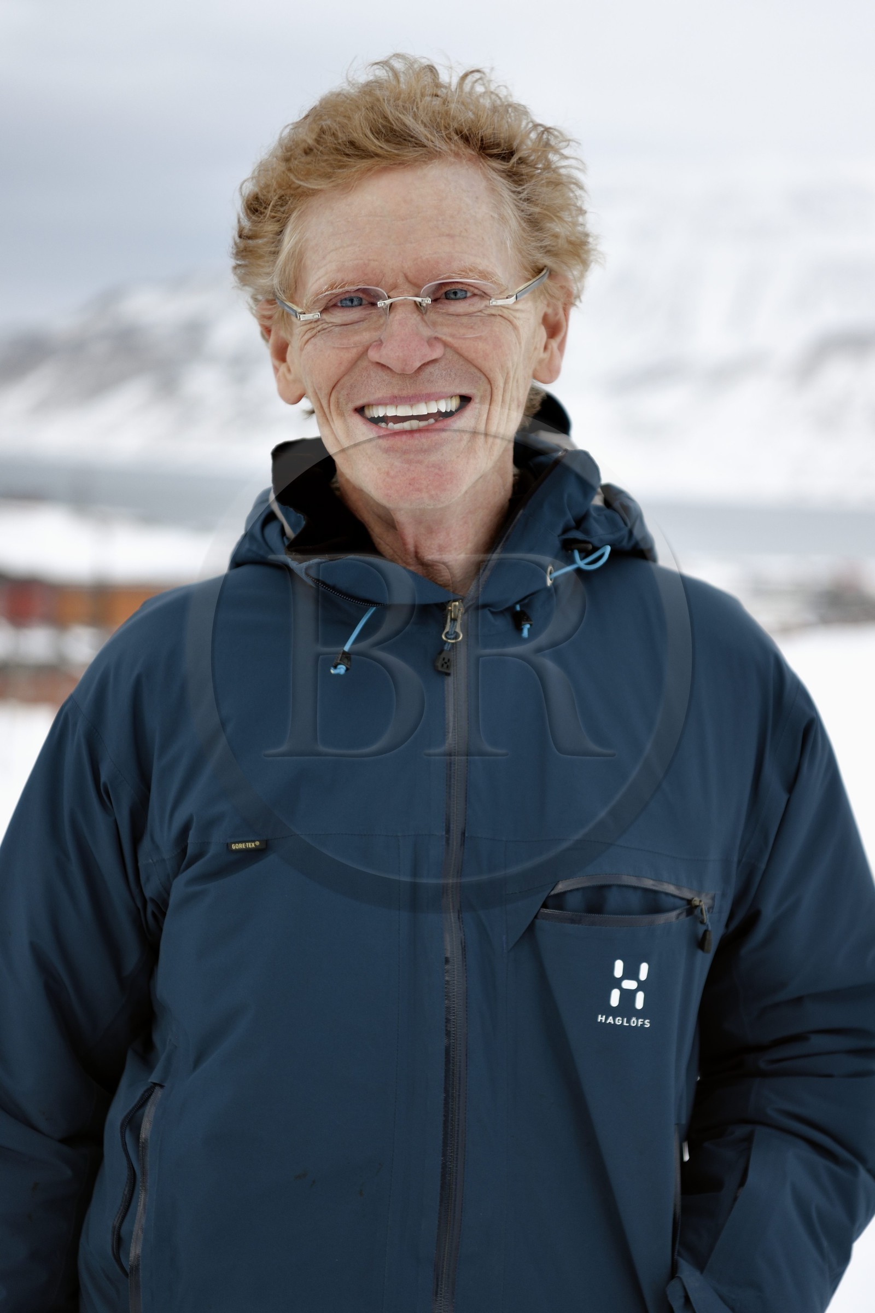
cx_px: 438
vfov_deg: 28.8
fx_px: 2552
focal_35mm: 70
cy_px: 656
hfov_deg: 19.5
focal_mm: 70
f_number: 3.2
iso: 400
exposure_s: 1/125
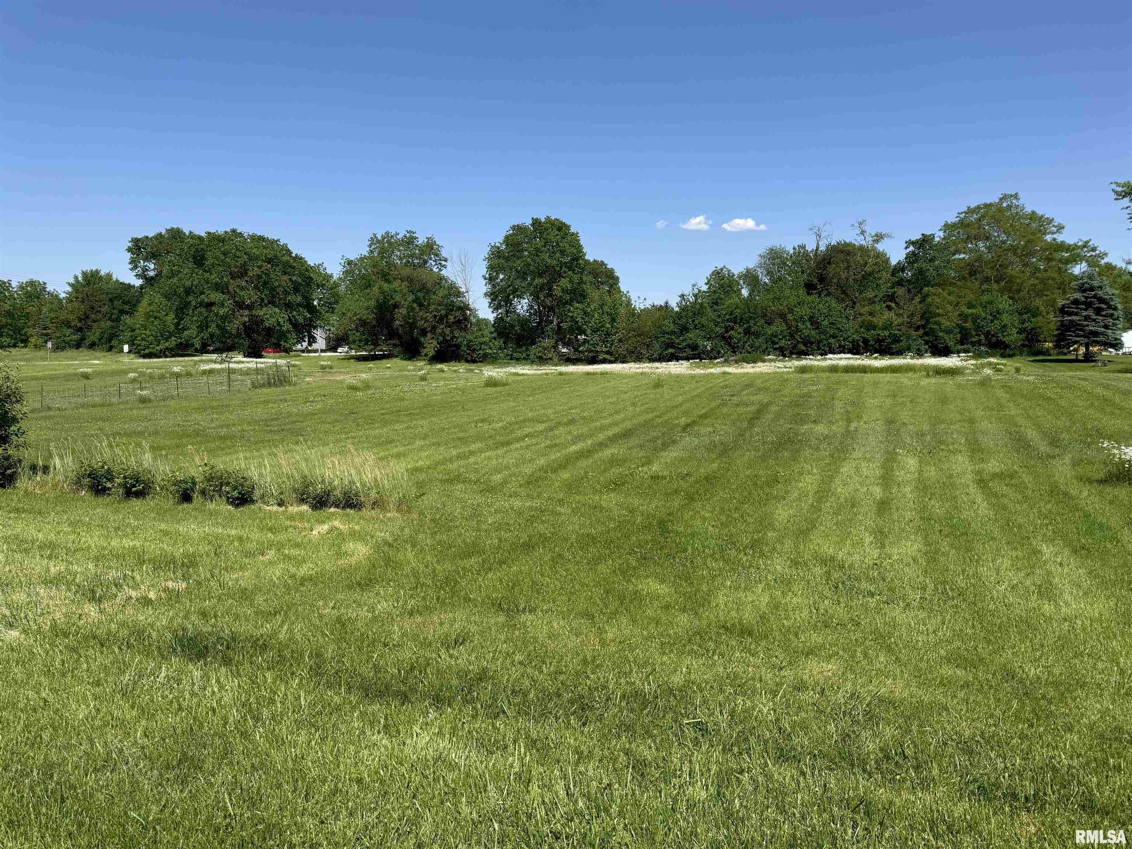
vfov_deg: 56.8
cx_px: 566
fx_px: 785
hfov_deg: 71.6
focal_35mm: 24
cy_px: 424
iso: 80
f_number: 1.78
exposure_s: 1/4608
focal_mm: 6.76
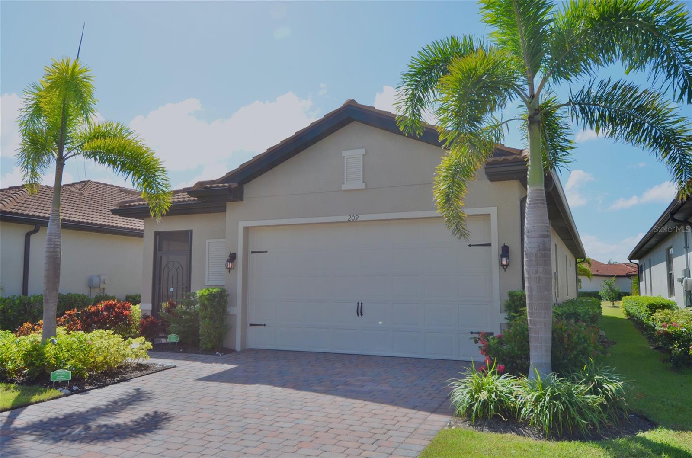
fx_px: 460
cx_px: 346
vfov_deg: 52.9
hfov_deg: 73.9
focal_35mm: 24
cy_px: 229
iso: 100
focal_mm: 16
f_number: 8
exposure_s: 1/250
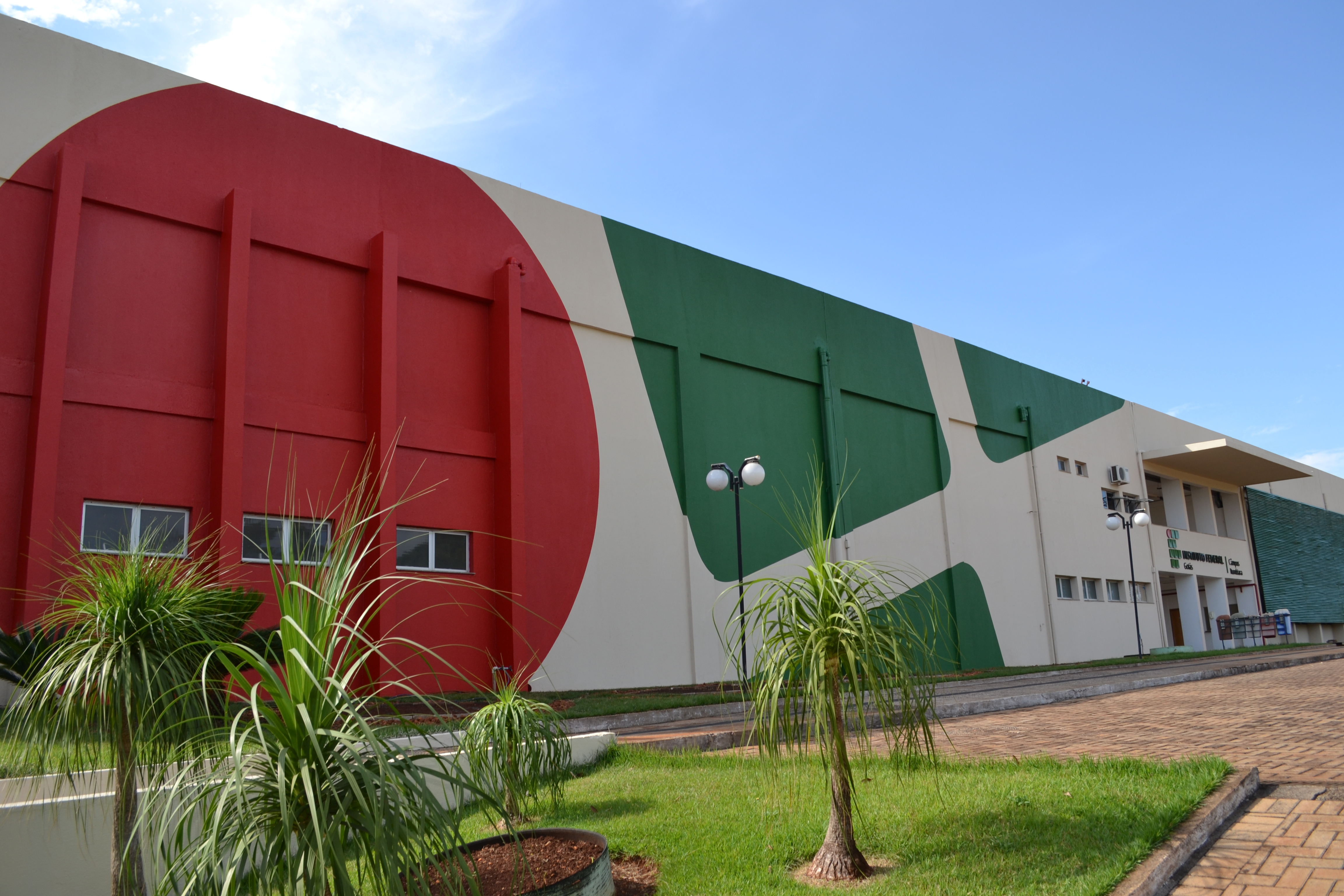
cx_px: 672
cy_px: 448
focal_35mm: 27
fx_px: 1008
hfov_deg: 67.4
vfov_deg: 47.9
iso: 100
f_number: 6.3
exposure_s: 1/200
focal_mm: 18
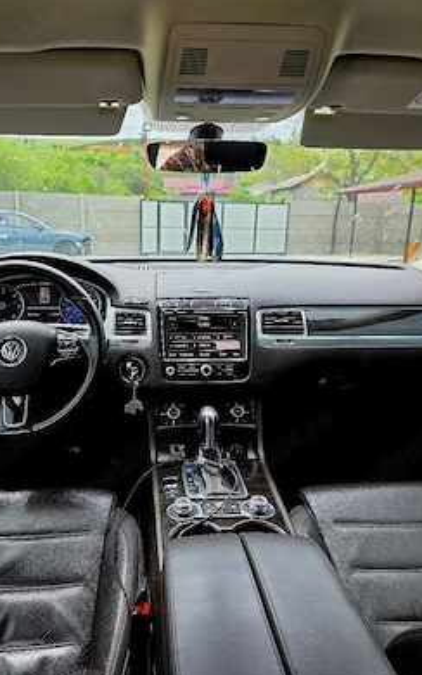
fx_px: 460
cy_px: 339
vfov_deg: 72.5
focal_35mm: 25
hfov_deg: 49.1
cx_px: 176
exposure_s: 1/244
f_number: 1.7
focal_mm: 6.3
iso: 20
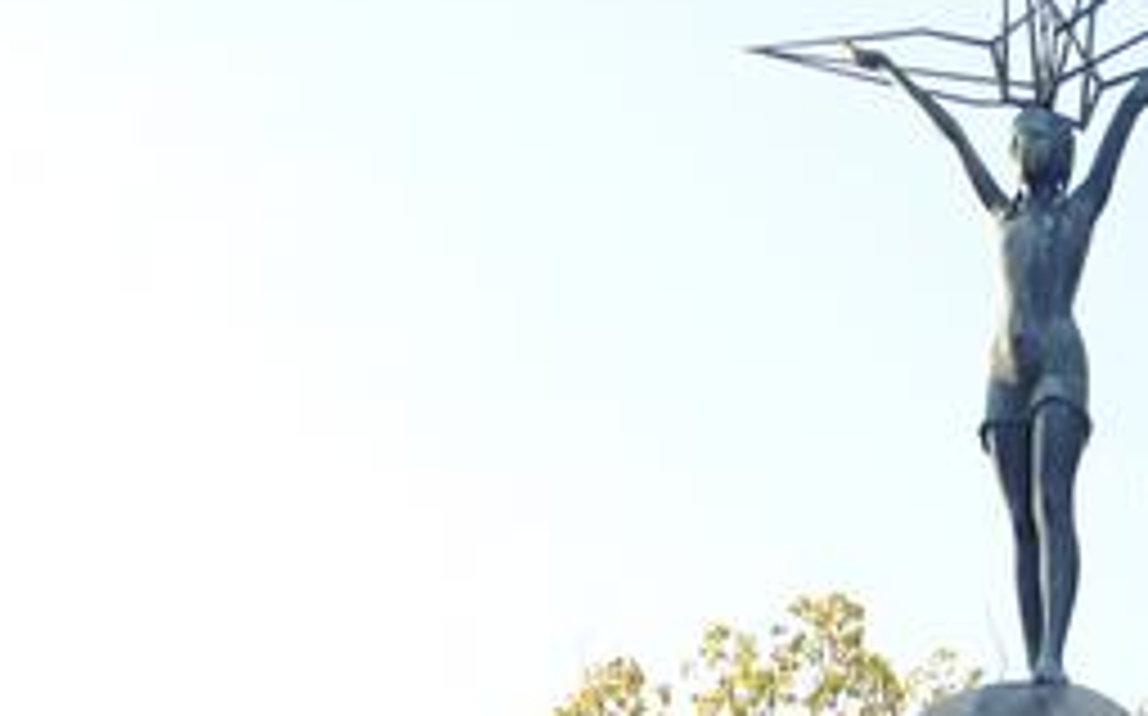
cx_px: 1306
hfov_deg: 14.6
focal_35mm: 139
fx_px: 4346
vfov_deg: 8.8
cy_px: 1482
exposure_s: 1/80
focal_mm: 10.81
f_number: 4.5
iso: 125
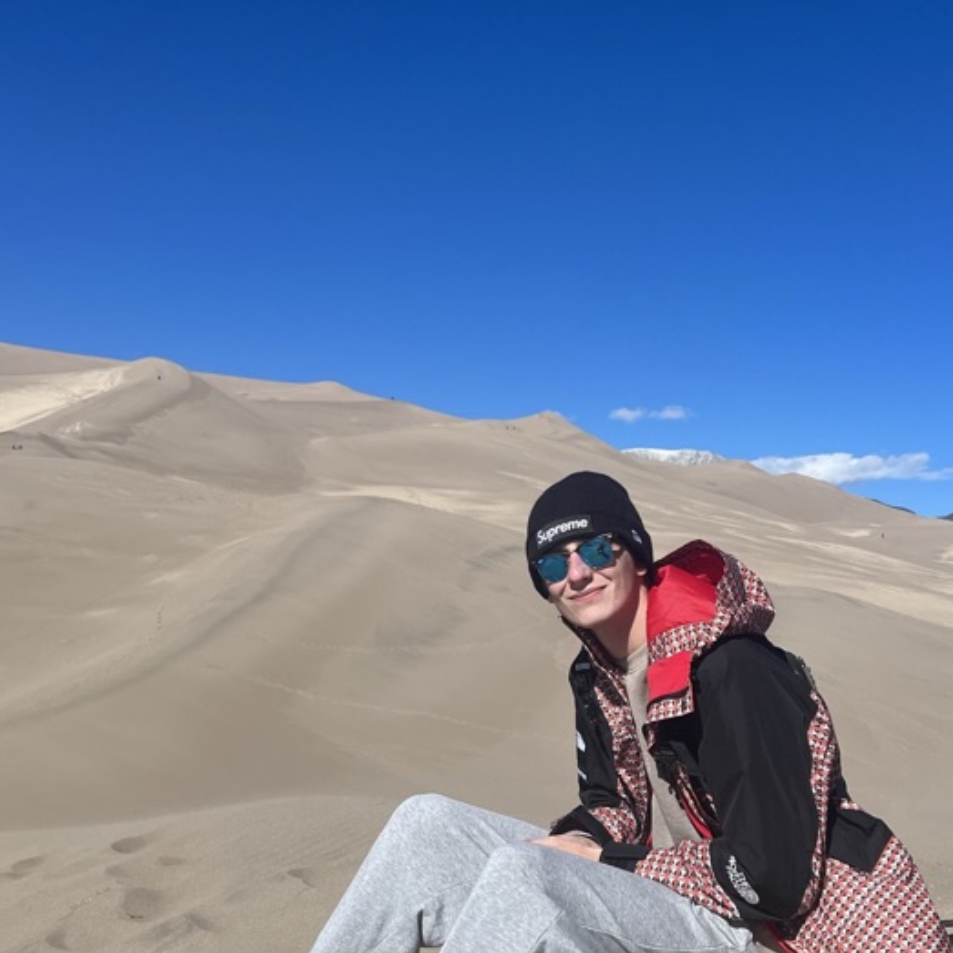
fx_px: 1402
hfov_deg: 37.6
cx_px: 476
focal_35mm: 45
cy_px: 452
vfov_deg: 37.5
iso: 50
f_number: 1.5
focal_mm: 5.7
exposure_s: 1/5882
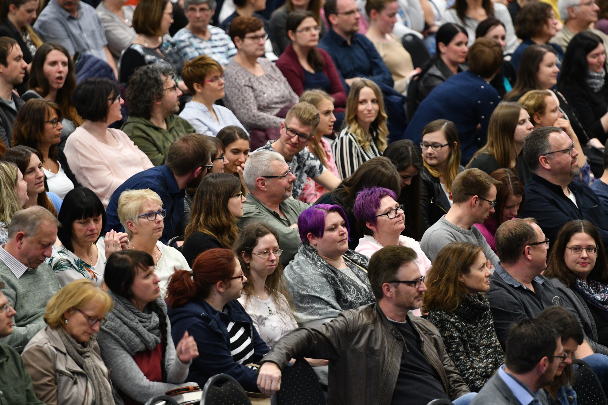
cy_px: 202
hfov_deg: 6.9
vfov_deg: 4.6
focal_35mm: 300
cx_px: 304
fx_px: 5066
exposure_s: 1/60
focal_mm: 200
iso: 800
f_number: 3.2
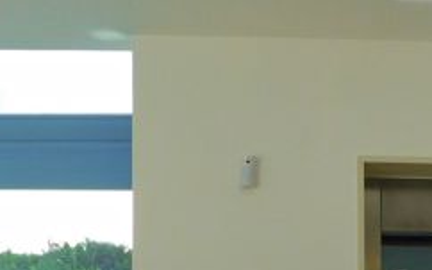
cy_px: 411
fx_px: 836
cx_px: 244
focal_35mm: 71
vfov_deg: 16.6
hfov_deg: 29.0
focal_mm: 4
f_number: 3
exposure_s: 1/400
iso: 125
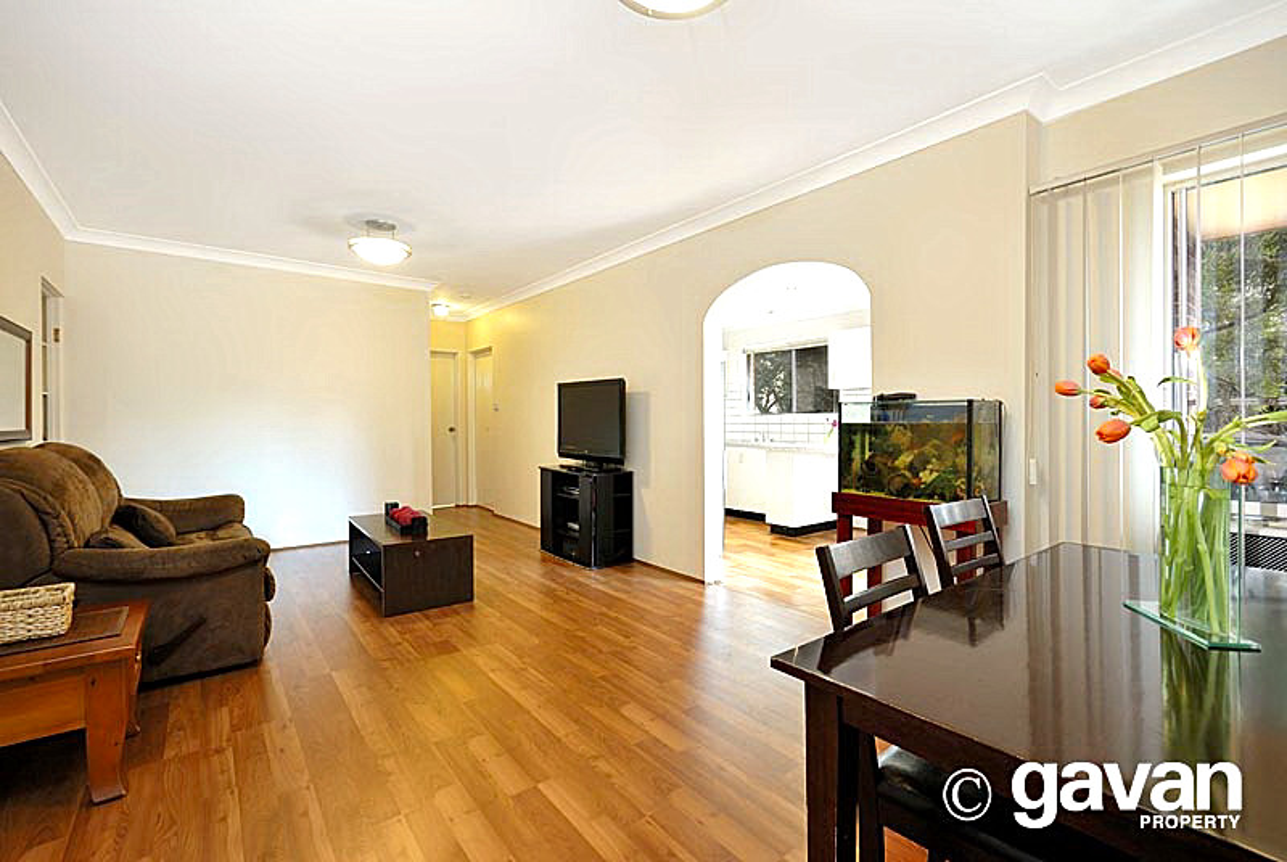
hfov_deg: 100.3
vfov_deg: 77.5
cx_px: 644
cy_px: 431
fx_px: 537
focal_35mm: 15
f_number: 7.1
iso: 100
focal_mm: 10
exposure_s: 1.6
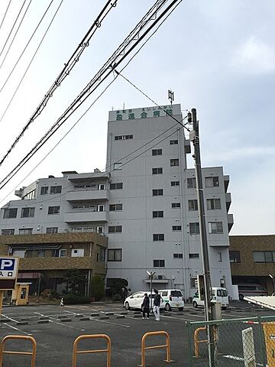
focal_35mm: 29
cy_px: 184
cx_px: 138
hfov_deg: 48.2
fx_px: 307
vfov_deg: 61.7
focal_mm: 4.15
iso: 32
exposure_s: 1/1980
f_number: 2.2
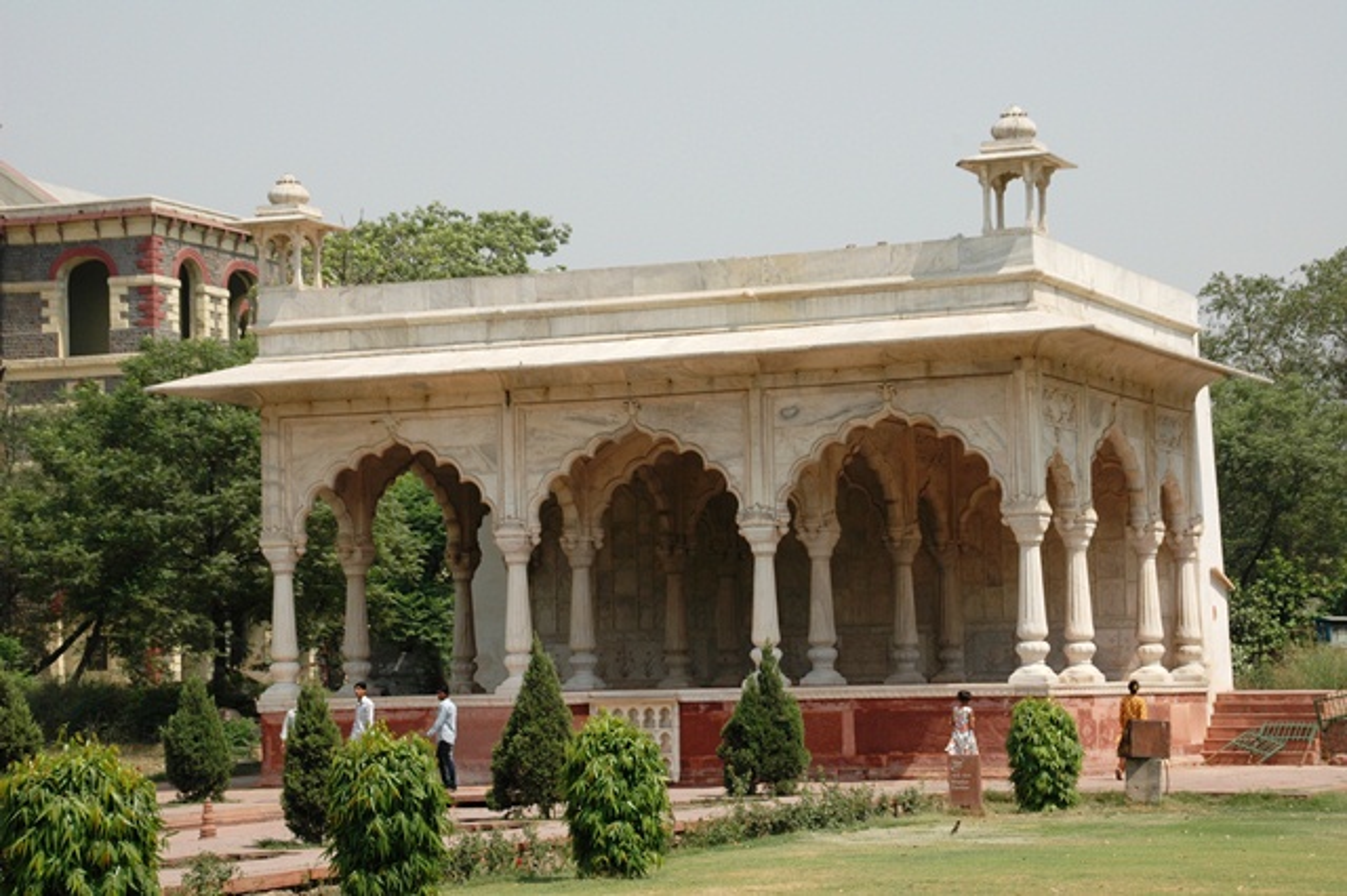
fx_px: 3141
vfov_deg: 16.2
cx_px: 674
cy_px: 448
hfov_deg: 24.2
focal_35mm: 84
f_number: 10
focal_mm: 56
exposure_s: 1/400
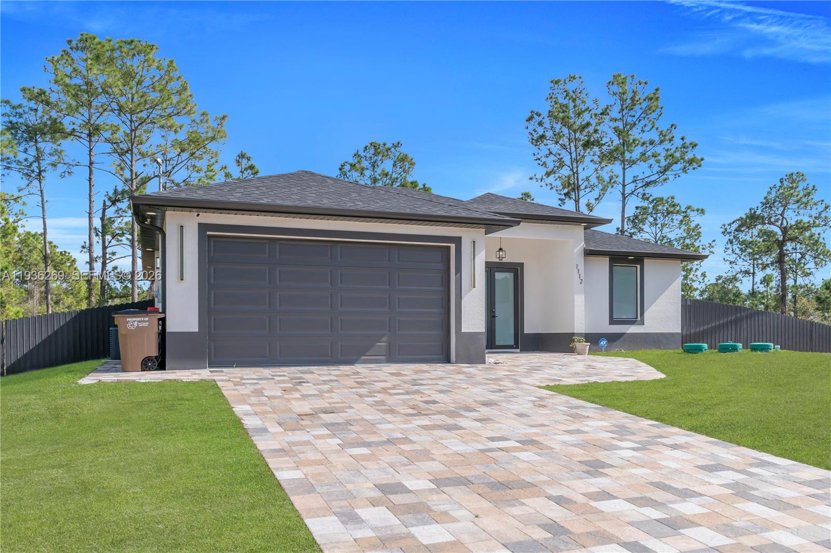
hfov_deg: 61.9
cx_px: 416
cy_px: 276
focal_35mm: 30
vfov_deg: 43.6
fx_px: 692
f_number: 8
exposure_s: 1/320
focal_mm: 20
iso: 100
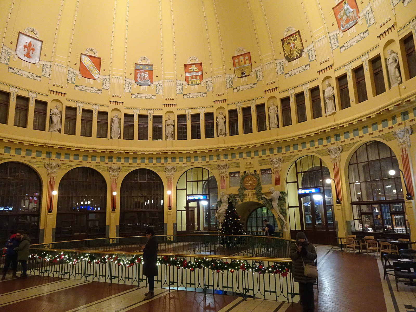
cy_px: 156
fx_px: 288
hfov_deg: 71.6
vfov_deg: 56.8
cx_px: 208
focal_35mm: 24
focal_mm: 4.1
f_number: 3.5
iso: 800
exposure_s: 1/25
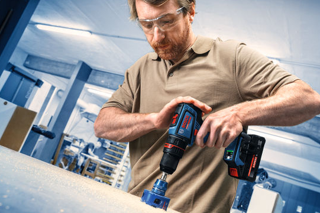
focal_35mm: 37
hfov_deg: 51.8
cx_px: 176
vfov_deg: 35.9
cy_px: 107
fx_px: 329
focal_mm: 25
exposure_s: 1/80
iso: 400
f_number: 5.6
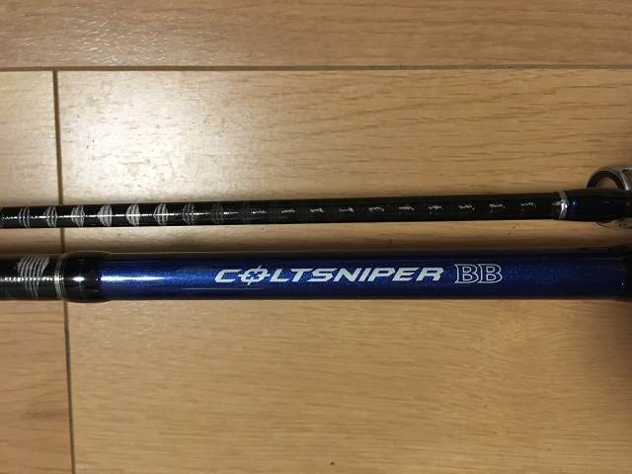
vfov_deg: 48.2
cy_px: 237
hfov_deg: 61.7
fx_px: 529
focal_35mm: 29
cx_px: 316
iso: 160
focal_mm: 4.15
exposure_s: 1/30
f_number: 2.2
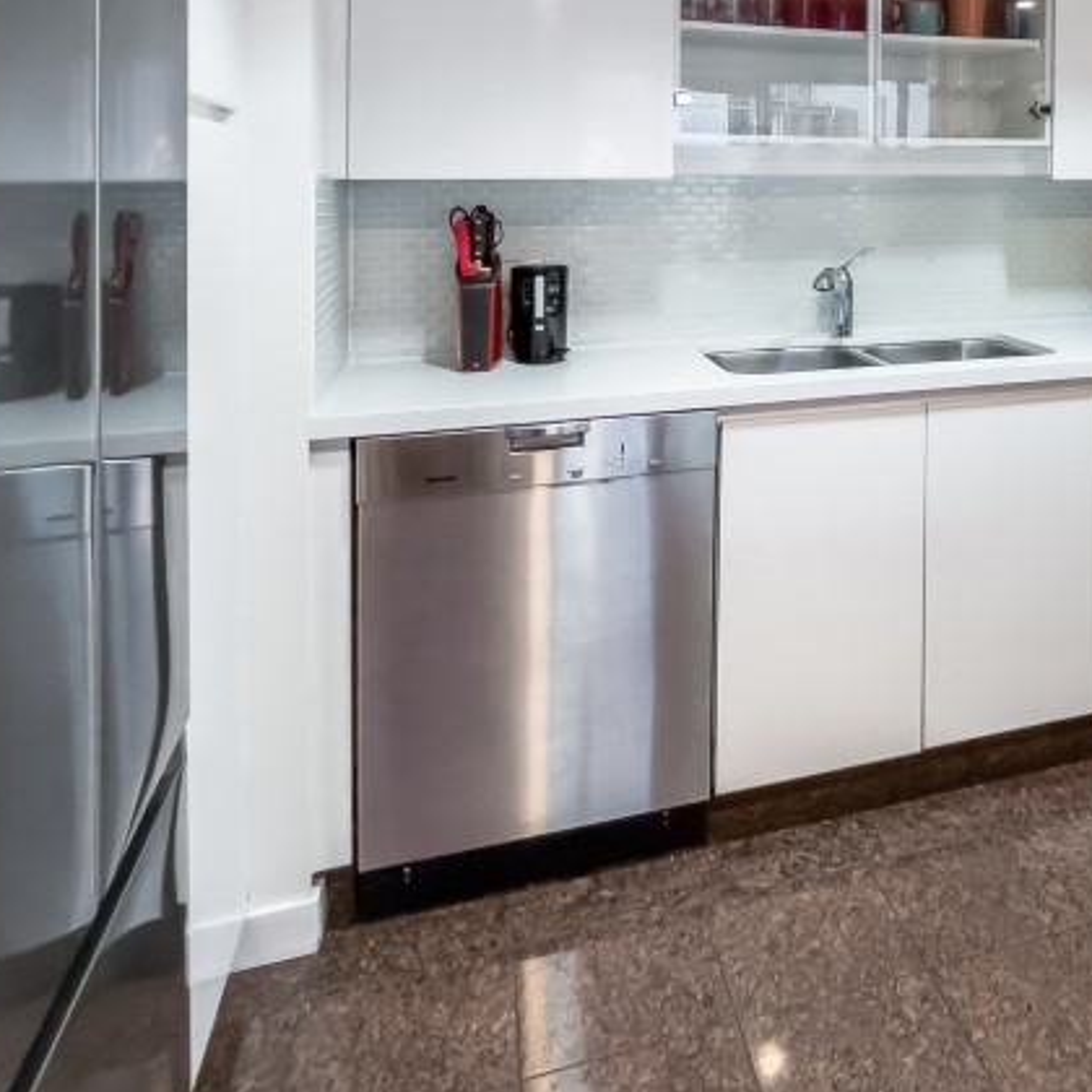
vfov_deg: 54.9
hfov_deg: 51.3
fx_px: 999
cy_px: 289
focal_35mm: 28
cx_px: 962
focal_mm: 1.5
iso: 200
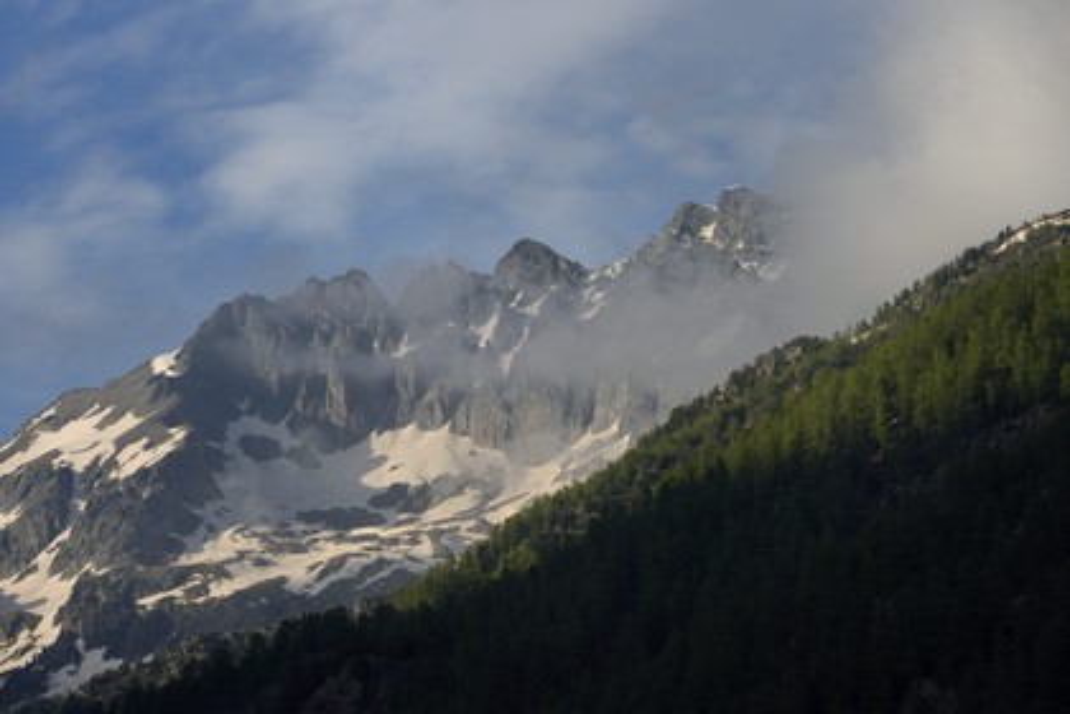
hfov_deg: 11.7
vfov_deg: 7.8
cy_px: 357
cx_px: 535
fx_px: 5201
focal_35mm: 175
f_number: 11
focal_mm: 175
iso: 200
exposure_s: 1/250
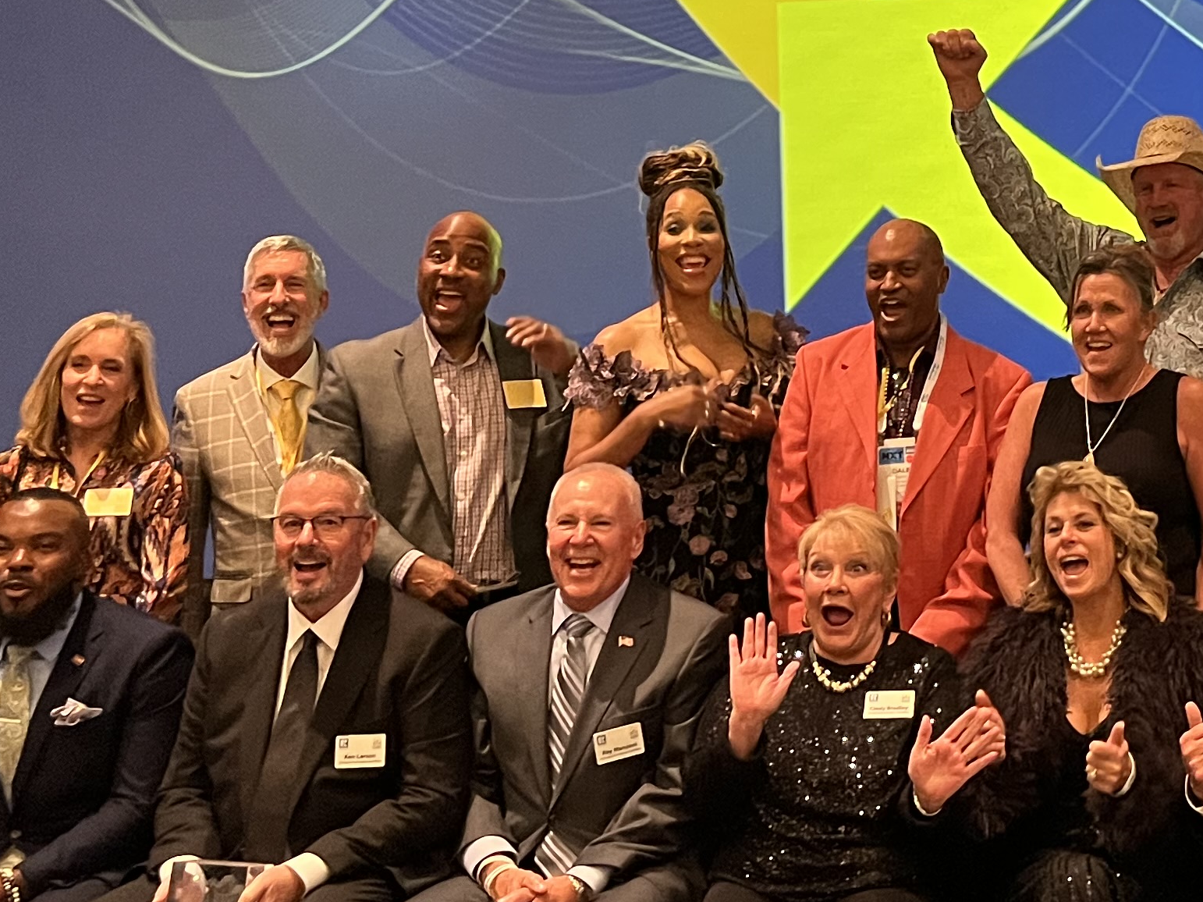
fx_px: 2363
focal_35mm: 68
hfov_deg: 27.5
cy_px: 111
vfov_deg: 21.2
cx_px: 1081
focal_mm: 5.1
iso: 500
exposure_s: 1/60
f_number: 1.6
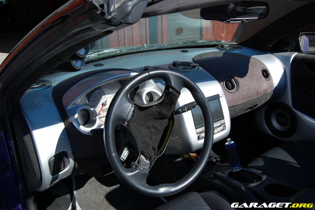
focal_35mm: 33
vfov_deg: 39.9
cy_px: 105
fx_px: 289
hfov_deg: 57.2
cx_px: 158
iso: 200
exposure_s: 1/320
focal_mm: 22
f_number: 9
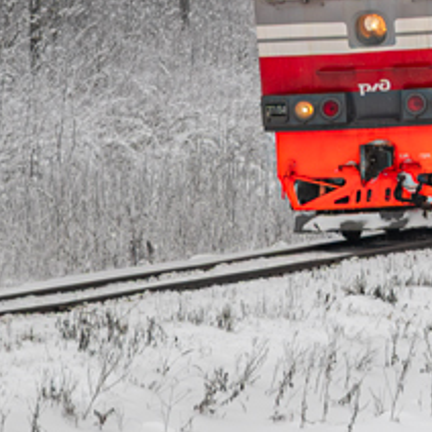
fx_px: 10180
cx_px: 772
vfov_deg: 2.4
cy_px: -316
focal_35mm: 721
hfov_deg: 2.4
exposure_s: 1/640
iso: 320
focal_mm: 120
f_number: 5.6
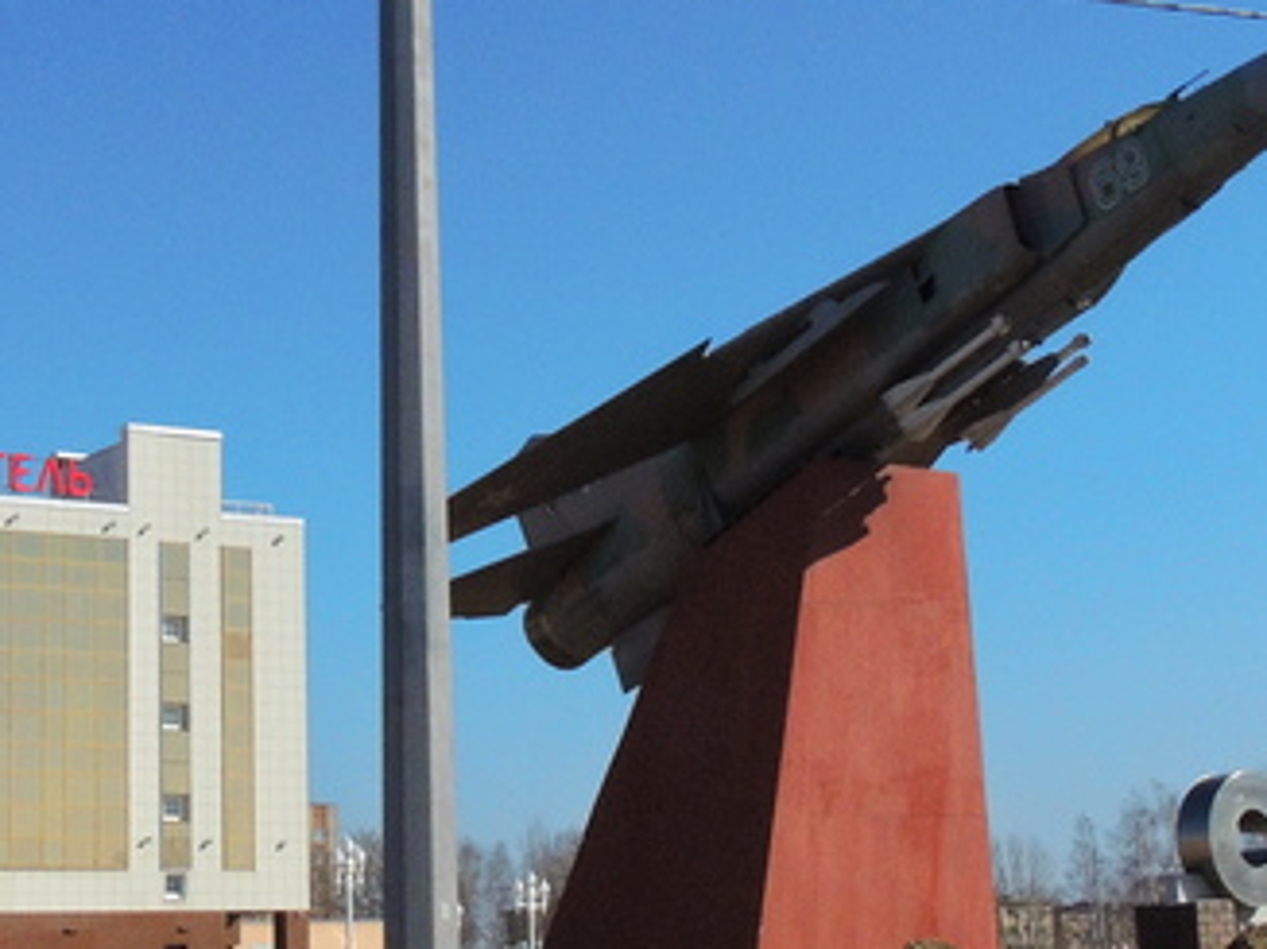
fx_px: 2854
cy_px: 370
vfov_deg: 18.9
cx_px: 531
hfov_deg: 25.0
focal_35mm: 78
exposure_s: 1/1250
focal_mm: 5.3
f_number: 6.9
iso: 400
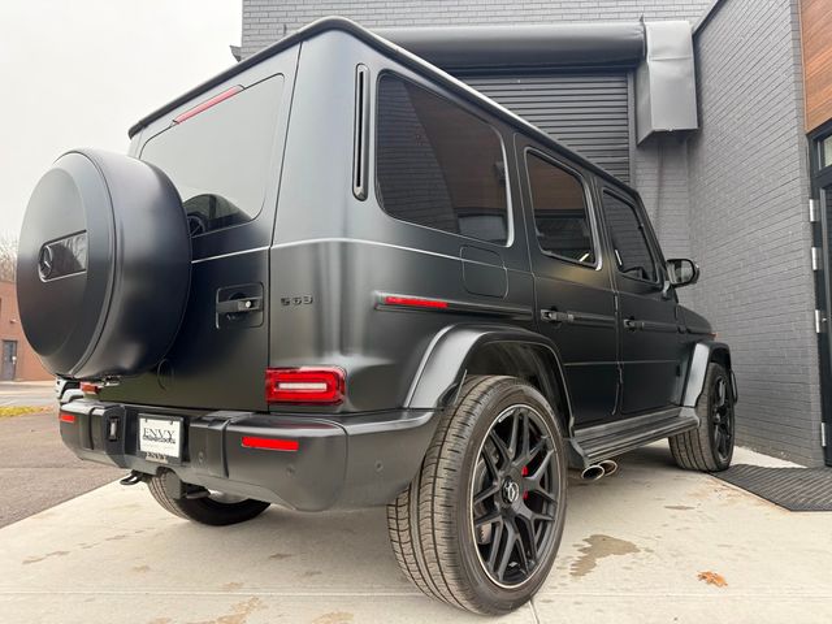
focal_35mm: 24
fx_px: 577
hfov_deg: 71.6
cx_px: 416
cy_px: 312
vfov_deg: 56.8
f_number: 1.78
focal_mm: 6.76
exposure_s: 1/244
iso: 80
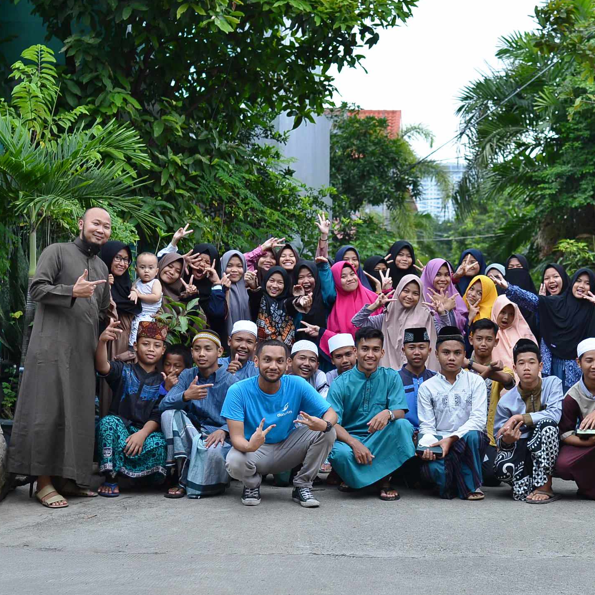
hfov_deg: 23.9
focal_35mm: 72
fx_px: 1394
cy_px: 316
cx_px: 433
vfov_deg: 24.1
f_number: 3.2
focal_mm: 35
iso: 200
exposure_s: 1/125
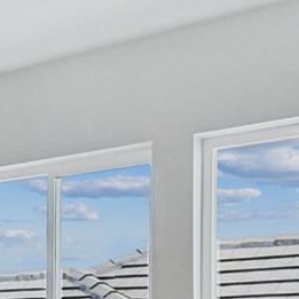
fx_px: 762
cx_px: -198
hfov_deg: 18.5
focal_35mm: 78
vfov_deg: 21.0
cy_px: 333
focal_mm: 10
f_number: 7.1
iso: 800
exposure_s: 1/320
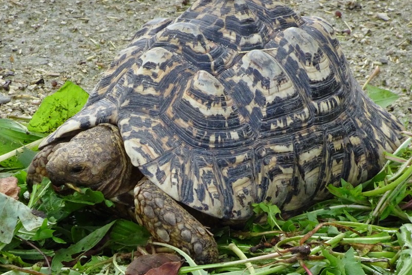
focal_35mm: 431
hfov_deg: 4.8
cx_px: 206
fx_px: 4934
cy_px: 131
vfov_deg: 3.2
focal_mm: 70.55
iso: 800
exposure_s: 1/200
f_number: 6.3
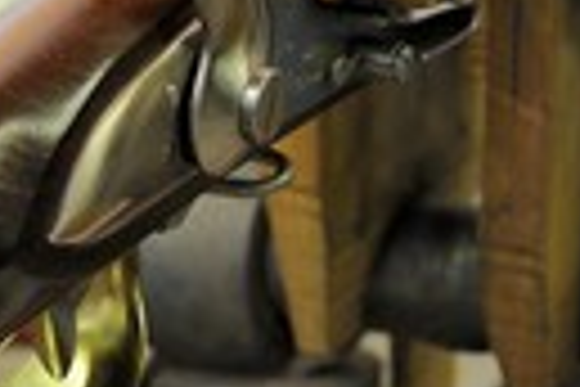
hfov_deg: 16.4
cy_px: -36
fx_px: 1998
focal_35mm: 124
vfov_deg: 10.9
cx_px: 456
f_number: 5.6
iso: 800
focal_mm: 38
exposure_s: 1/25
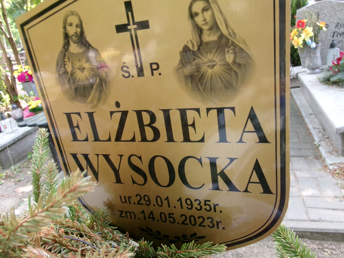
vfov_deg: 49.7
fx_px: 278
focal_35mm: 28
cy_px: 129
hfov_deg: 63.4
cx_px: 172
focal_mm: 5.1
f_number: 3.9
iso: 100
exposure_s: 1/38
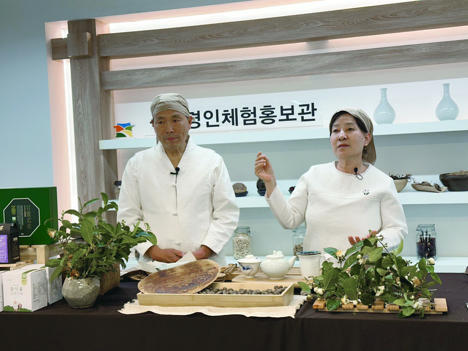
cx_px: 234
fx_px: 649
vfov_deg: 30.3
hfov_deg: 39.7
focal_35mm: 48
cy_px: 176
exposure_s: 1/120
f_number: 1.78
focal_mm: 6.86
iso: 64
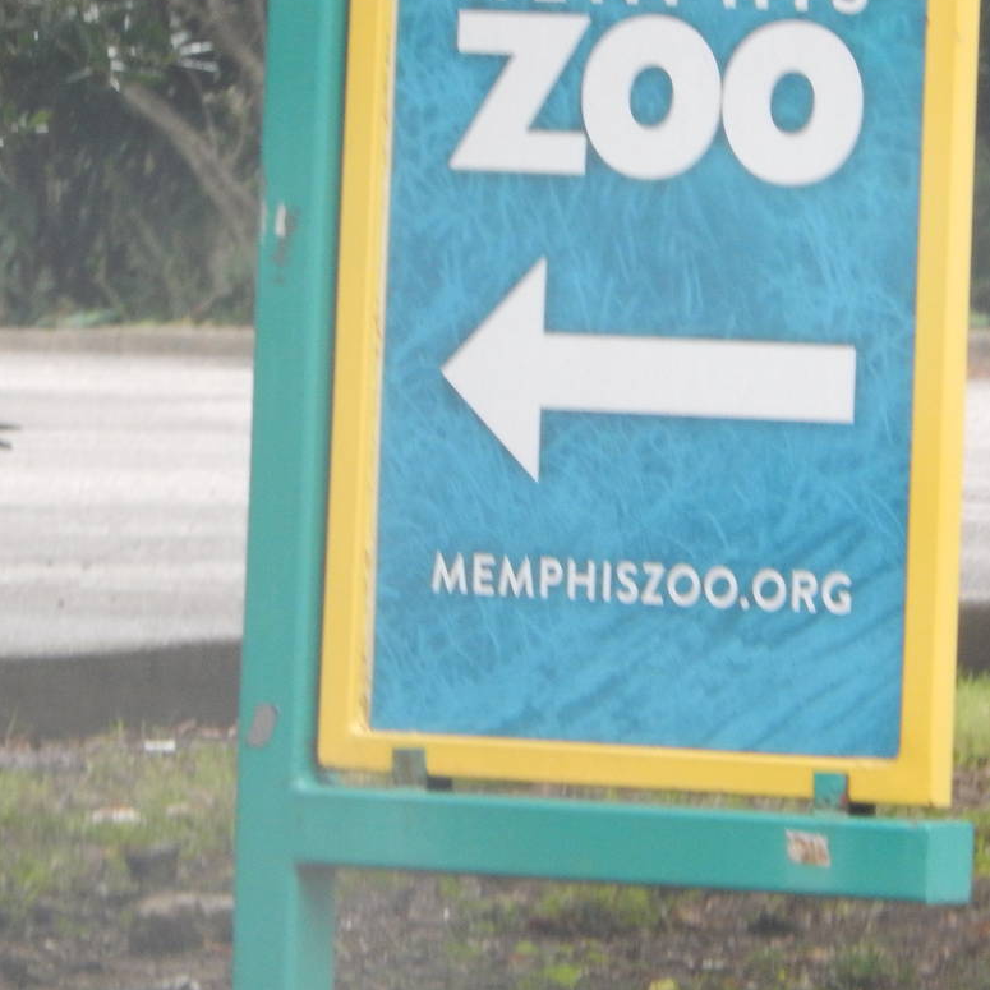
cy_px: 359
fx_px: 22617
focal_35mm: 699
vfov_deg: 2.5
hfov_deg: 2.5
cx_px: 631
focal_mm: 68.7
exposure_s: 1/160
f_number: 6.2
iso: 400
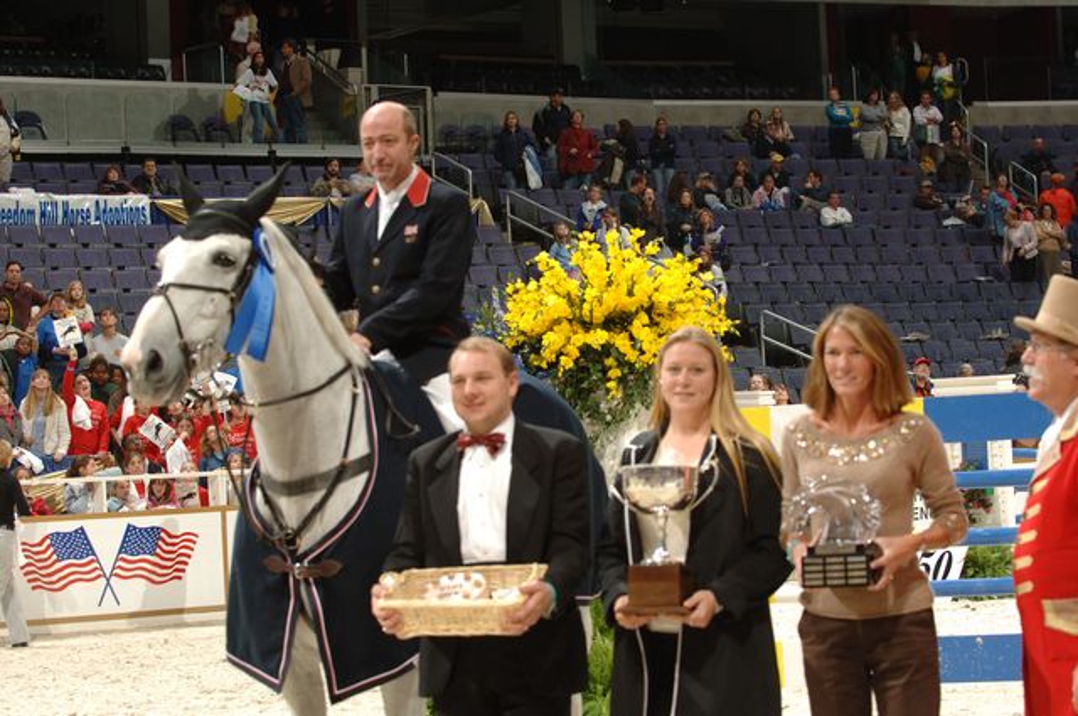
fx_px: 3140
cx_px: 539
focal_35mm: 105
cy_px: 358
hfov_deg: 19.5
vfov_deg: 13.0
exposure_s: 1/250
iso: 200
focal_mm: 70
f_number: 5.6
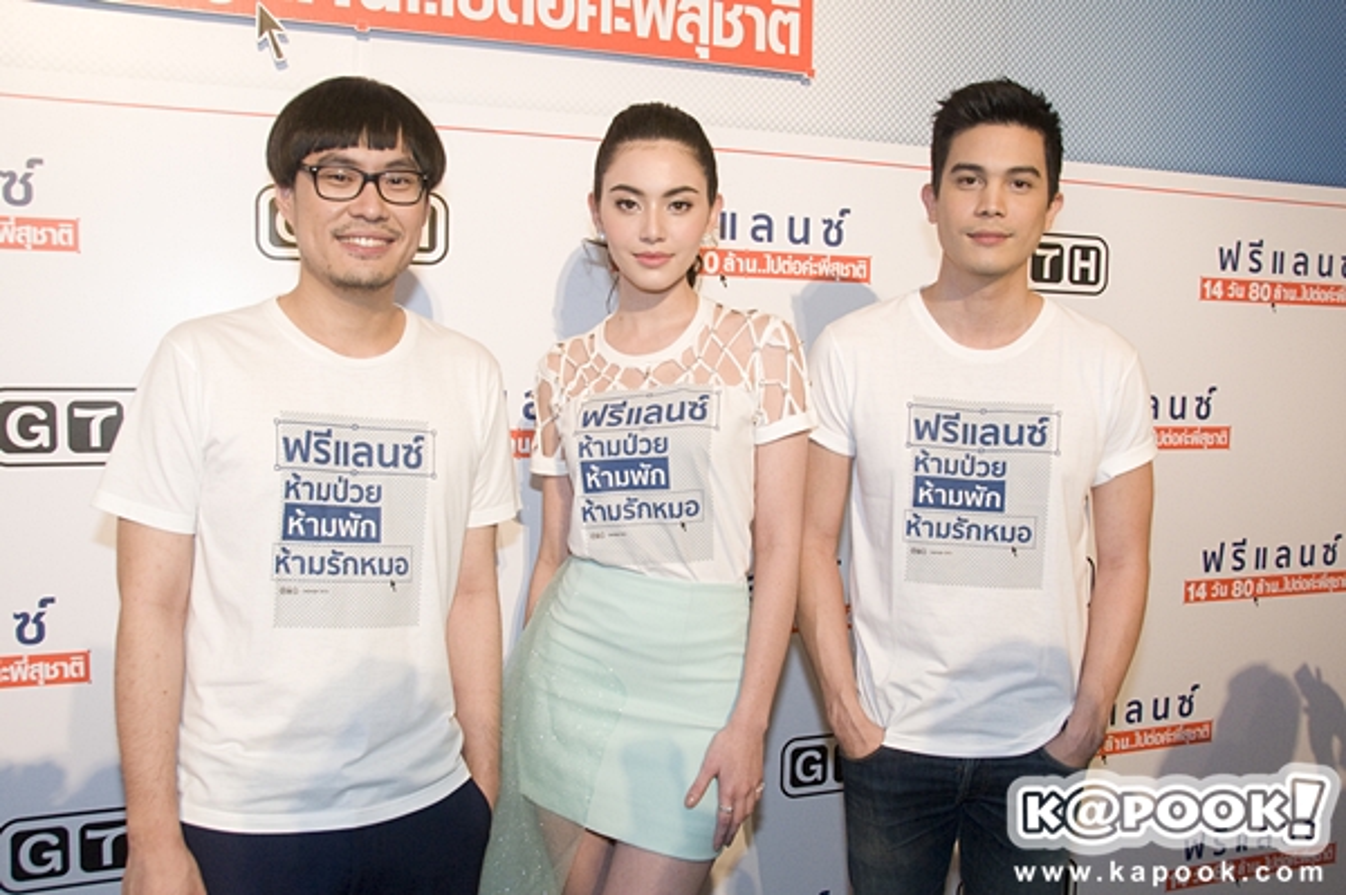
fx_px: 1121
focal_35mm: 30
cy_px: 448
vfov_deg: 43.5
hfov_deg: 62.0
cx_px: 673
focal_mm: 20
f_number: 5.6
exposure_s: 1/100
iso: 1250
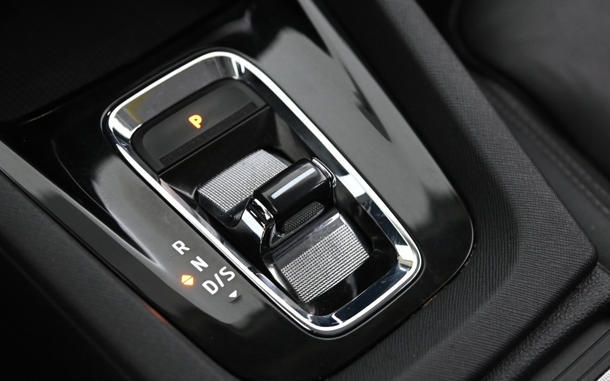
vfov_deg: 16.3
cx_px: 280
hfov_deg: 25.8
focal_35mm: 80
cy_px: 189
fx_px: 1330
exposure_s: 1/15
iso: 2000
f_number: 4
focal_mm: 48
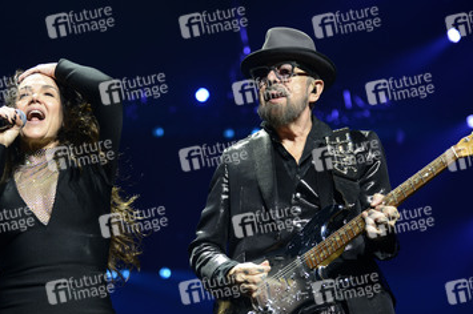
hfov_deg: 22.9
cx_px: 231
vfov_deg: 15.3
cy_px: 189
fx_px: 1168
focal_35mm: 89
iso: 1250
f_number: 3.2
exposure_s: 1/500
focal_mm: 70
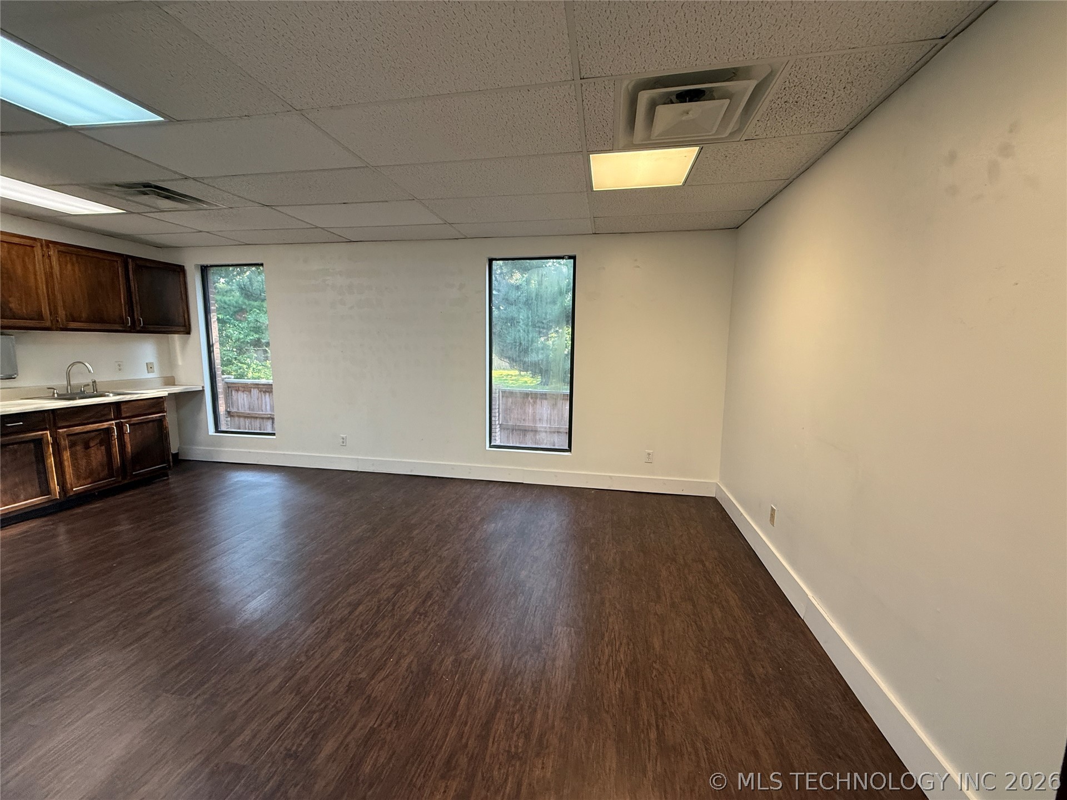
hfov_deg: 102.1
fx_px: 432
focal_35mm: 14
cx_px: 534
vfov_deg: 85.7
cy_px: 400
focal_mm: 2.22
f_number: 2.2
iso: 250
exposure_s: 1/120
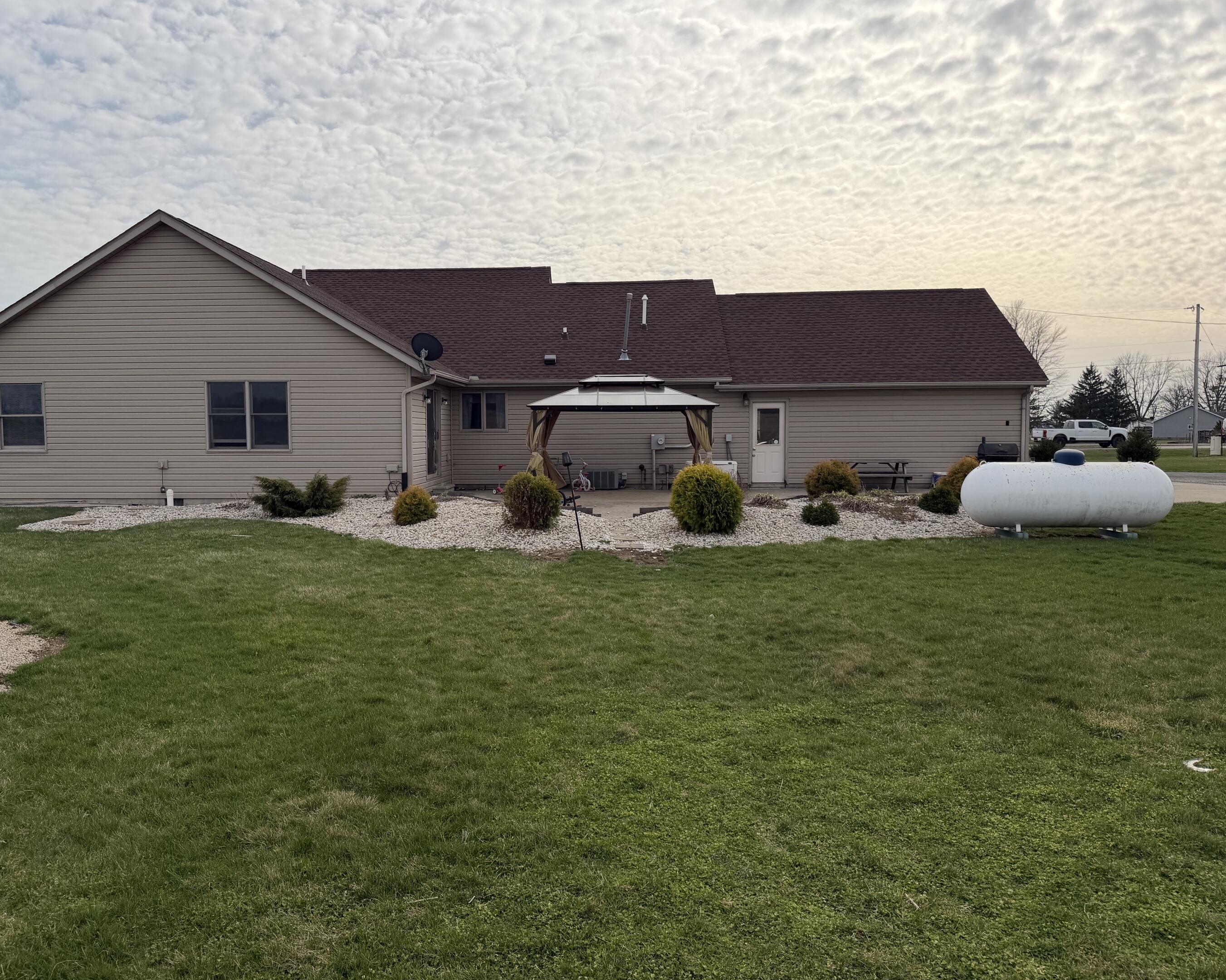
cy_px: 493
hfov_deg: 65.9
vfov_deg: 54.9
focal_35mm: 26
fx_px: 943
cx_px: 550
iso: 80
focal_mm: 6.76
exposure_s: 1/7353
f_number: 1.78
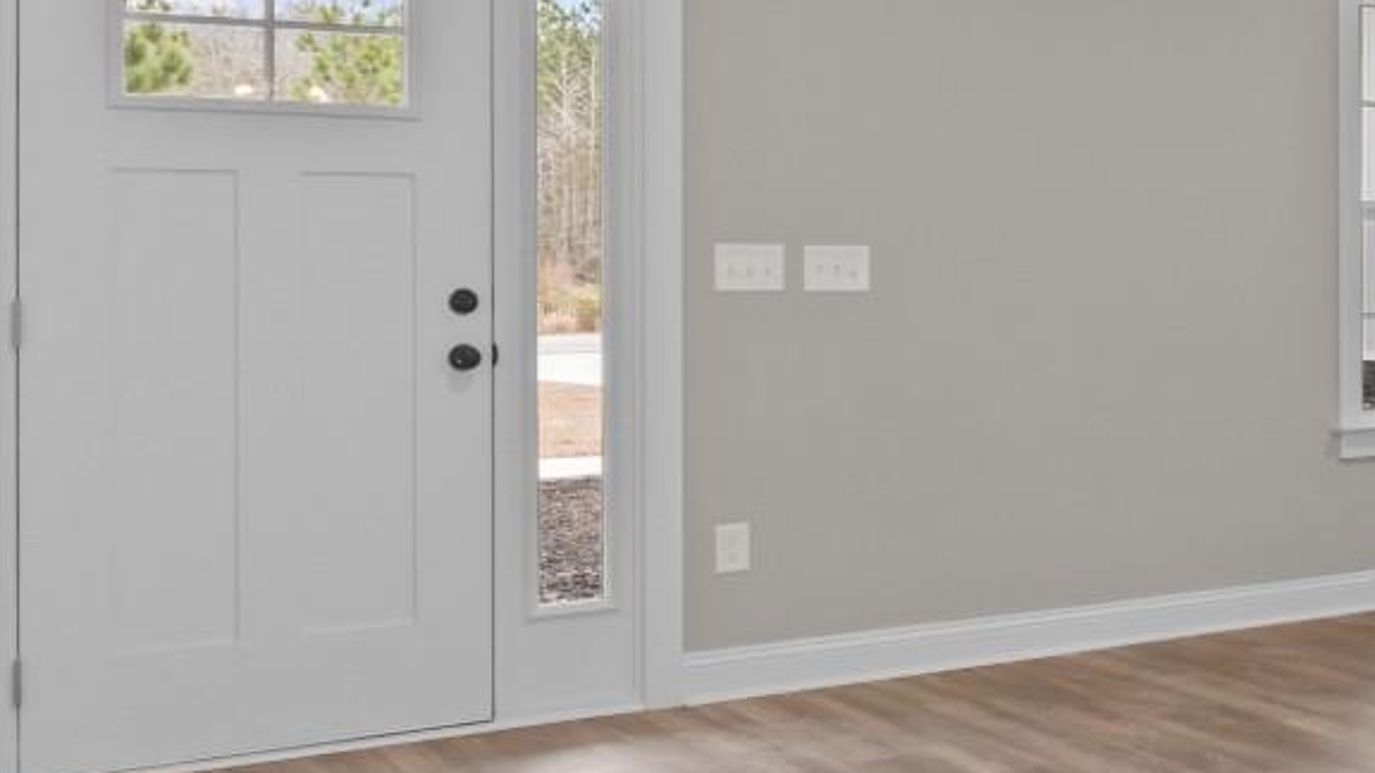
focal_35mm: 56
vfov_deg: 21.3
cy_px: 217
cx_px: 1764
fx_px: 2042
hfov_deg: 30.0
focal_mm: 13
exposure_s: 1.3
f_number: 4.8
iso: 100
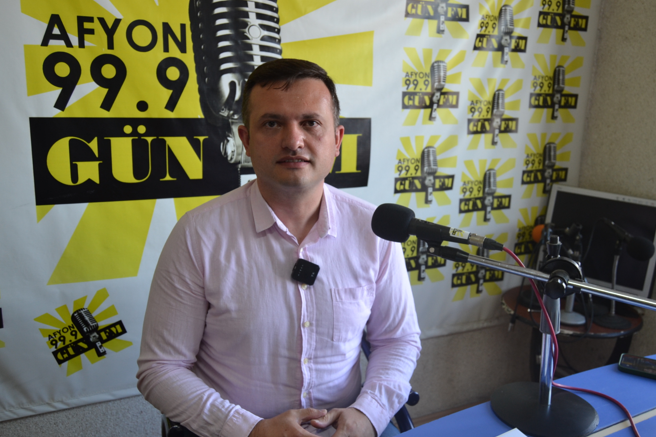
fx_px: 601
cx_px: 341
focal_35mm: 33
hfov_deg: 57.2
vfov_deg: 40.0
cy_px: 227
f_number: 4.5
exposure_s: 1/80
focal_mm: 20
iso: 400
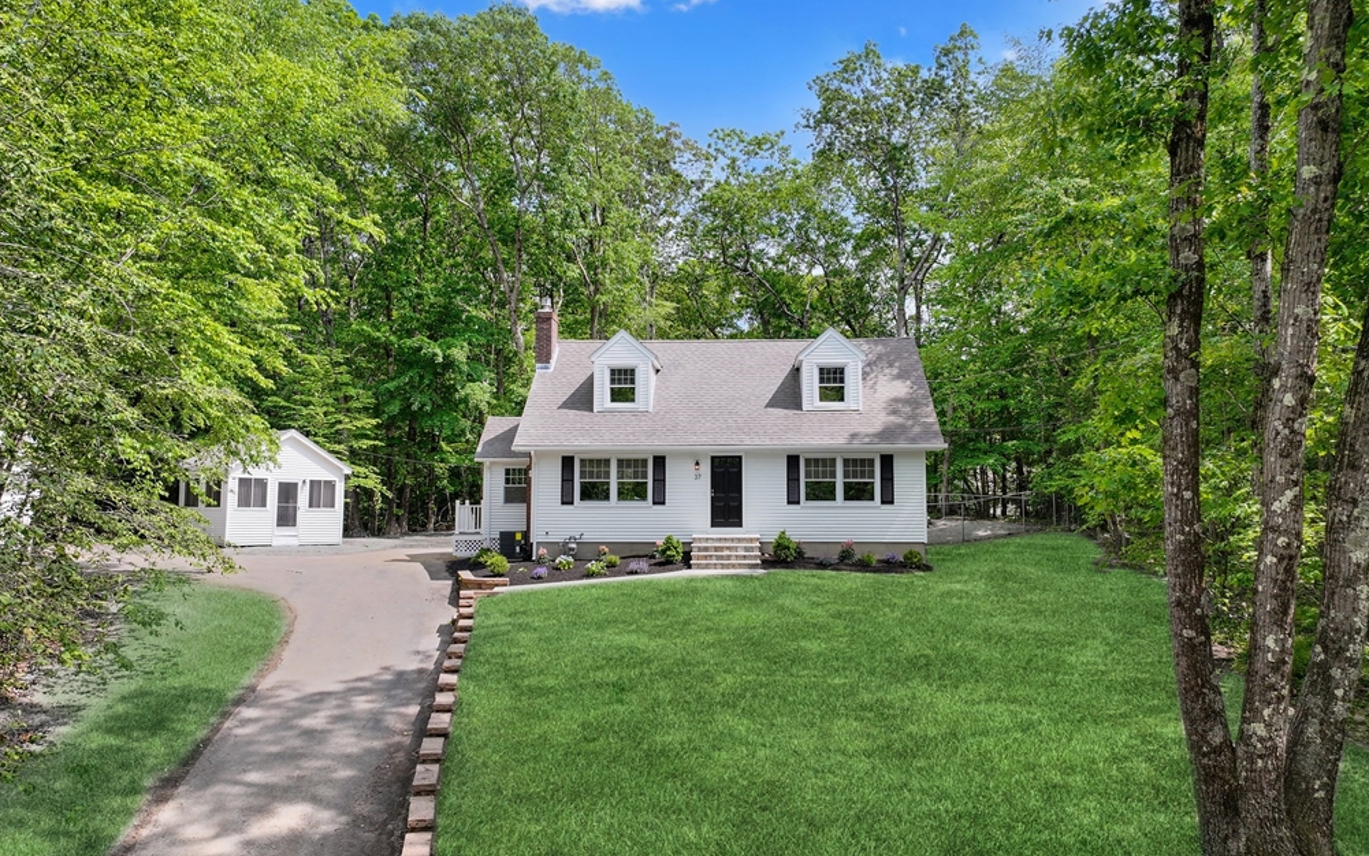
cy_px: 437
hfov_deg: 70.4
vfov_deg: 47.6
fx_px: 970
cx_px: 681
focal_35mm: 26
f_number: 2.8
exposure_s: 1/1250
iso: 400
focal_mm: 12.29
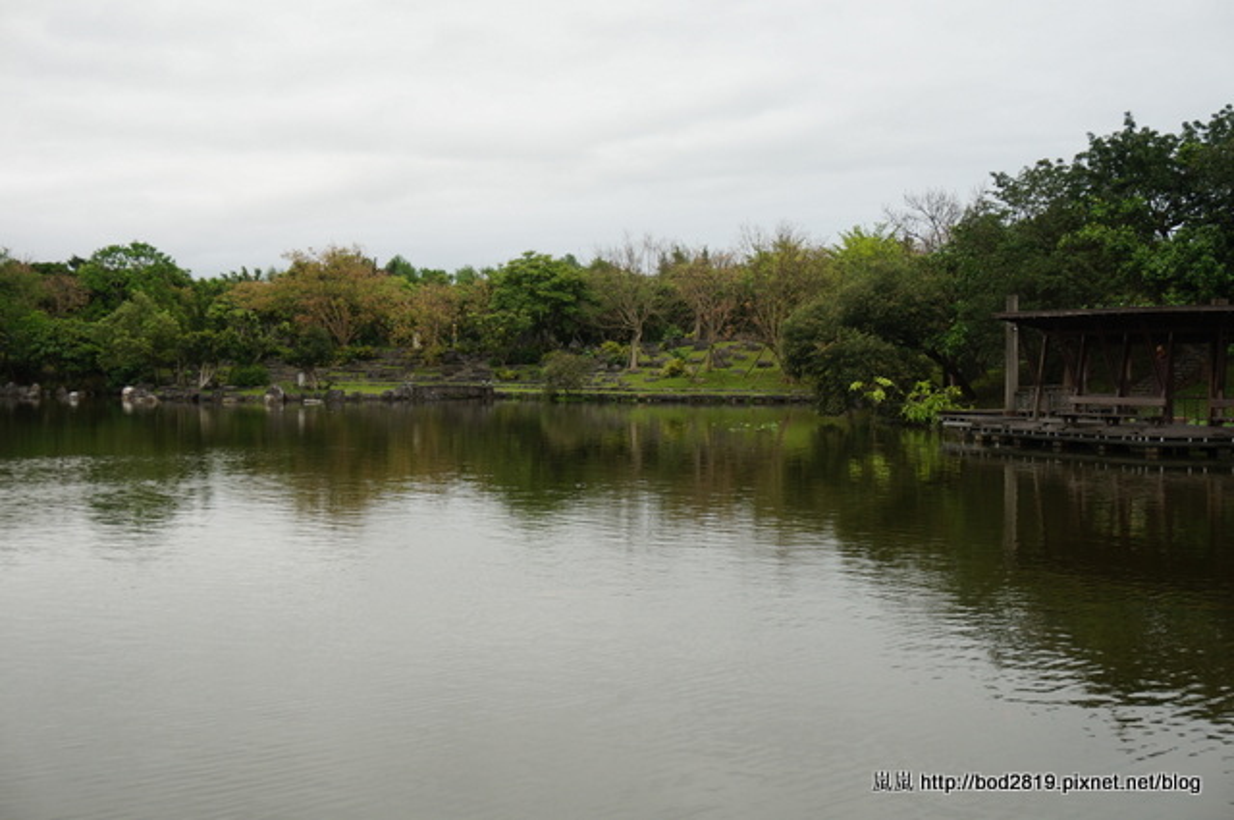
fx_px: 1592
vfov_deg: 28.9
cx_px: 617
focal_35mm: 46
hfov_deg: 42.4
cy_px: 410
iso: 200
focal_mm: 31
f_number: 6.3
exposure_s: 1/60
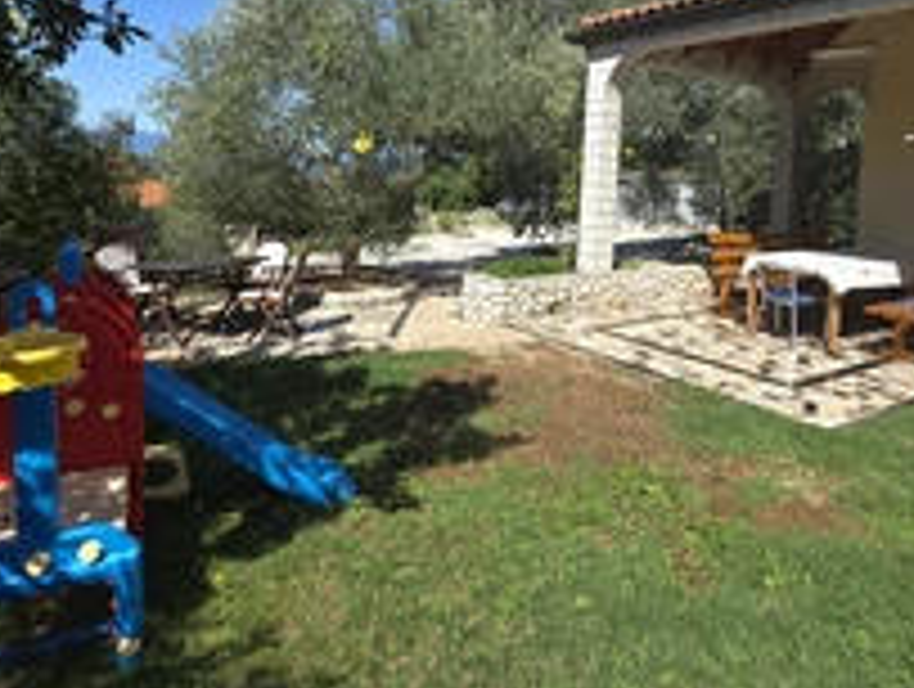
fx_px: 608
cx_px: 486
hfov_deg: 73.7
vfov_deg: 57.5
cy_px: 220
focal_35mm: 23
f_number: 2.2
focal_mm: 2.2
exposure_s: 1/1060
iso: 50
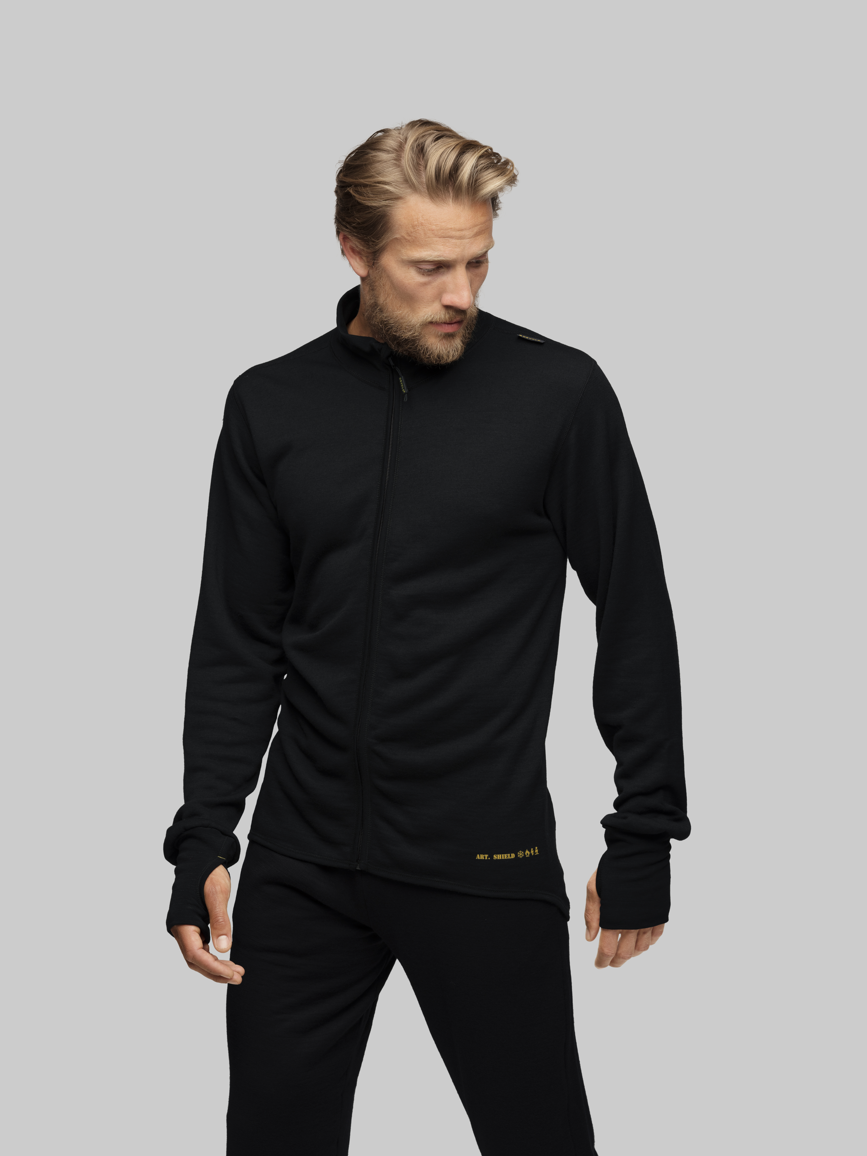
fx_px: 2905
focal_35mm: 87
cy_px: 578
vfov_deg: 22.5
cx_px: 434
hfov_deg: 17.0
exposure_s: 1/125
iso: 100
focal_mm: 110
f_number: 10
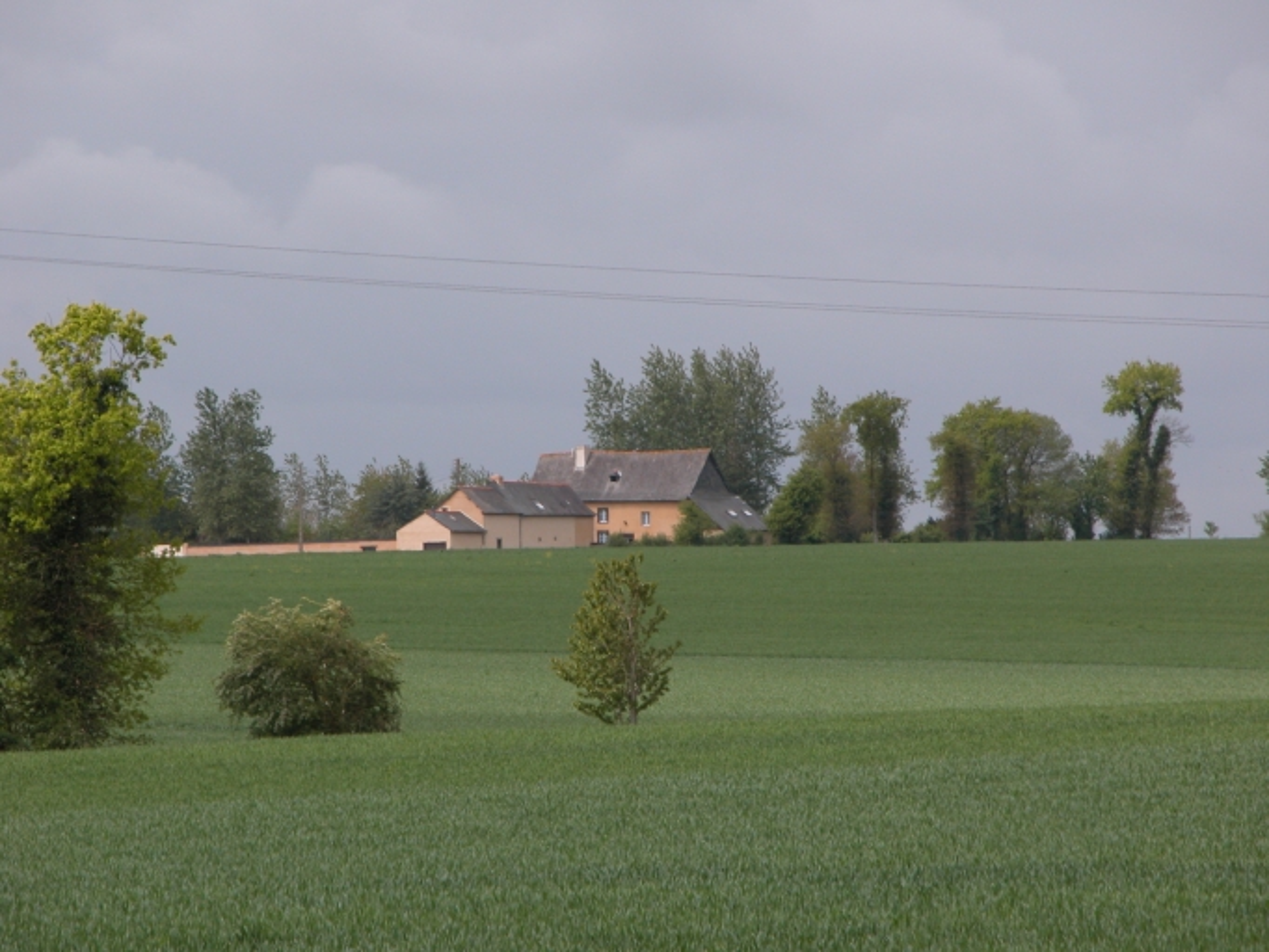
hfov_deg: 7.1
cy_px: 476
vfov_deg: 5.3
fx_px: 10268
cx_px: 634
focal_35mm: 280
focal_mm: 71.2
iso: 100
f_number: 5.9
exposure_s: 1/368
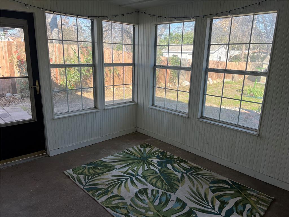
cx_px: 144
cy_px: 108
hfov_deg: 67.3
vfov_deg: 53.1
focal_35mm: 26
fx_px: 217
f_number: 1.5
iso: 50
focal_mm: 5.7
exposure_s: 1/488
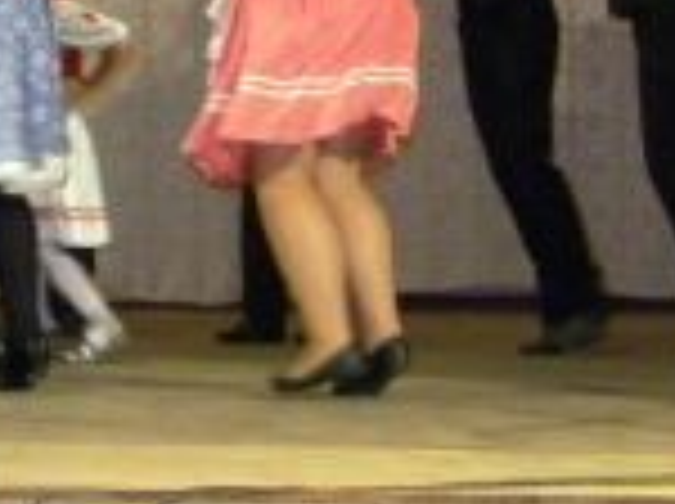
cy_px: -202
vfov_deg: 7.3
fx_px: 3913
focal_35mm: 201
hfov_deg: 9.6
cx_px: -346
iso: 631
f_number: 3.9
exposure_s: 1/30
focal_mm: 8.6
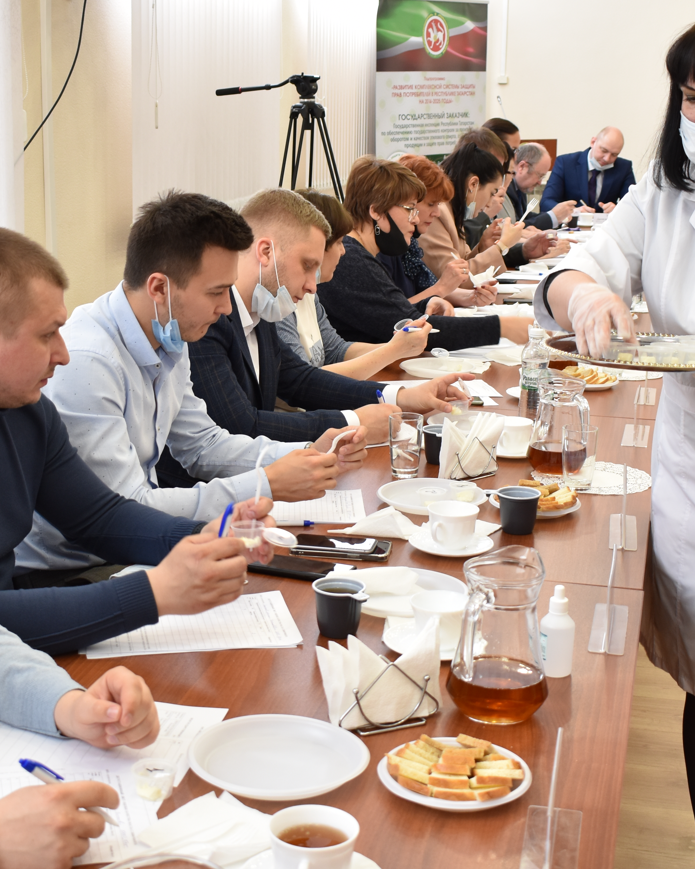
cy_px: 411
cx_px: 262
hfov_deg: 26.6
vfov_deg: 33.0
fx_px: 1466
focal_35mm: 57
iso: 400
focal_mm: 22
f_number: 4.5
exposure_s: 1/40
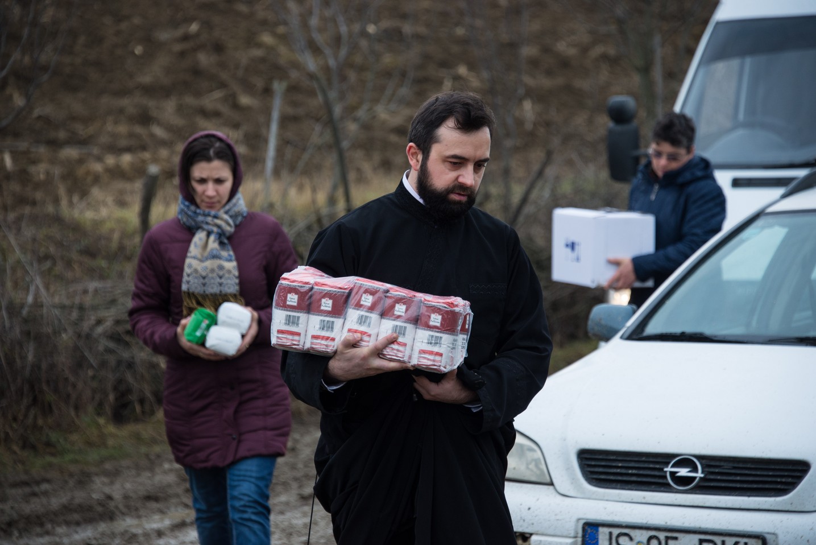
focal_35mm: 180
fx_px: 4081
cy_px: 272
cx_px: 408
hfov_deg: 11.4
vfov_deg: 7.6
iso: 800
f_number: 5.6
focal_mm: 180
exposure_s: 1/640
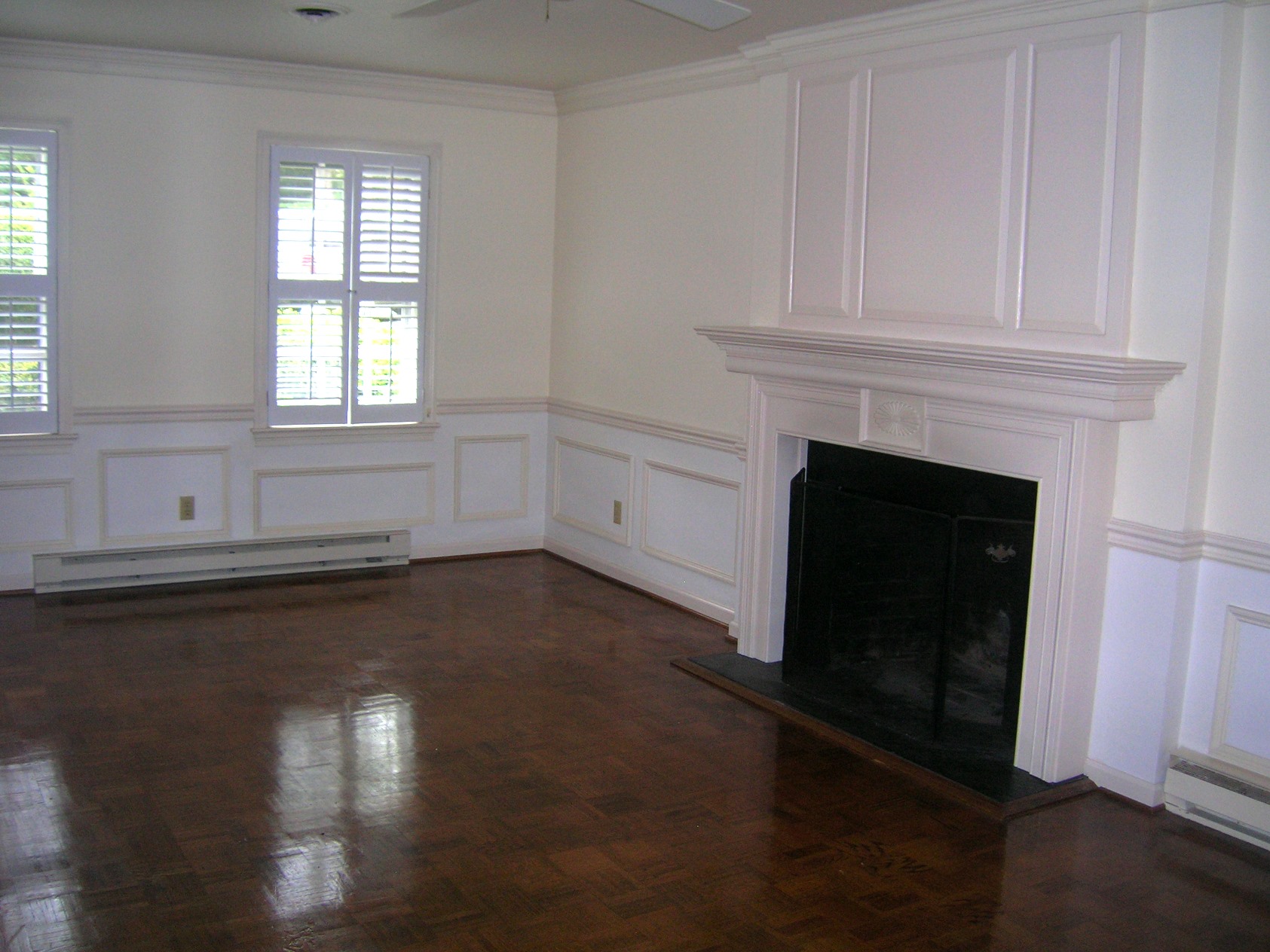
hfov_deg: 54.0
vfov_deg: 41.8
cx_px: 635
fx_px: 1247
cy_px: 476
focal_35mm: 34
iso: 78
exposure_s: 1/60.1
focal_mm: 5.7
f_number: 2.9
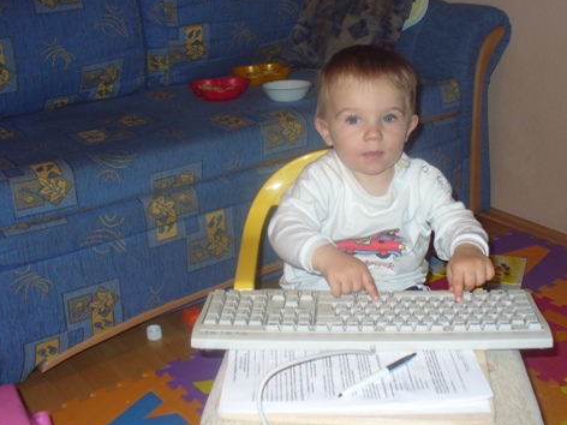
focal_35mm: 47
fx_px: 770
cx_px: 351
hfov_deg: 40.2
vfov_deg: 30.9
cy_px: 209
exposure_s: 1/30
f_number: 2.8
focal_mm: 6.1
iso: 100
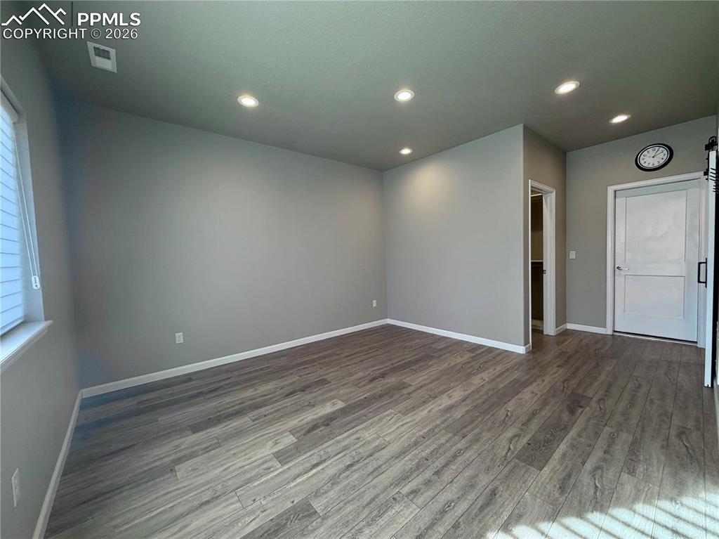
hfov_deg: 102.1
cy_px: 270
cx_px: 360
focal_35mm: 14
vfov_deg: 85.6
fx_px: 291
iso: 125
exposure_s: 1/120
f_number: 2.2
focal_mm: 2.22
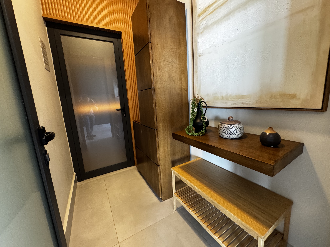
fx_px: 133
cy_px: 124
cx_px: 165
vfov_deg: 85.7
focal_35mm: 14
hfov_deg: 102.1
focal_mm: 2.22
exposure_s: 1/60
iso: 500
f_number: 2.2
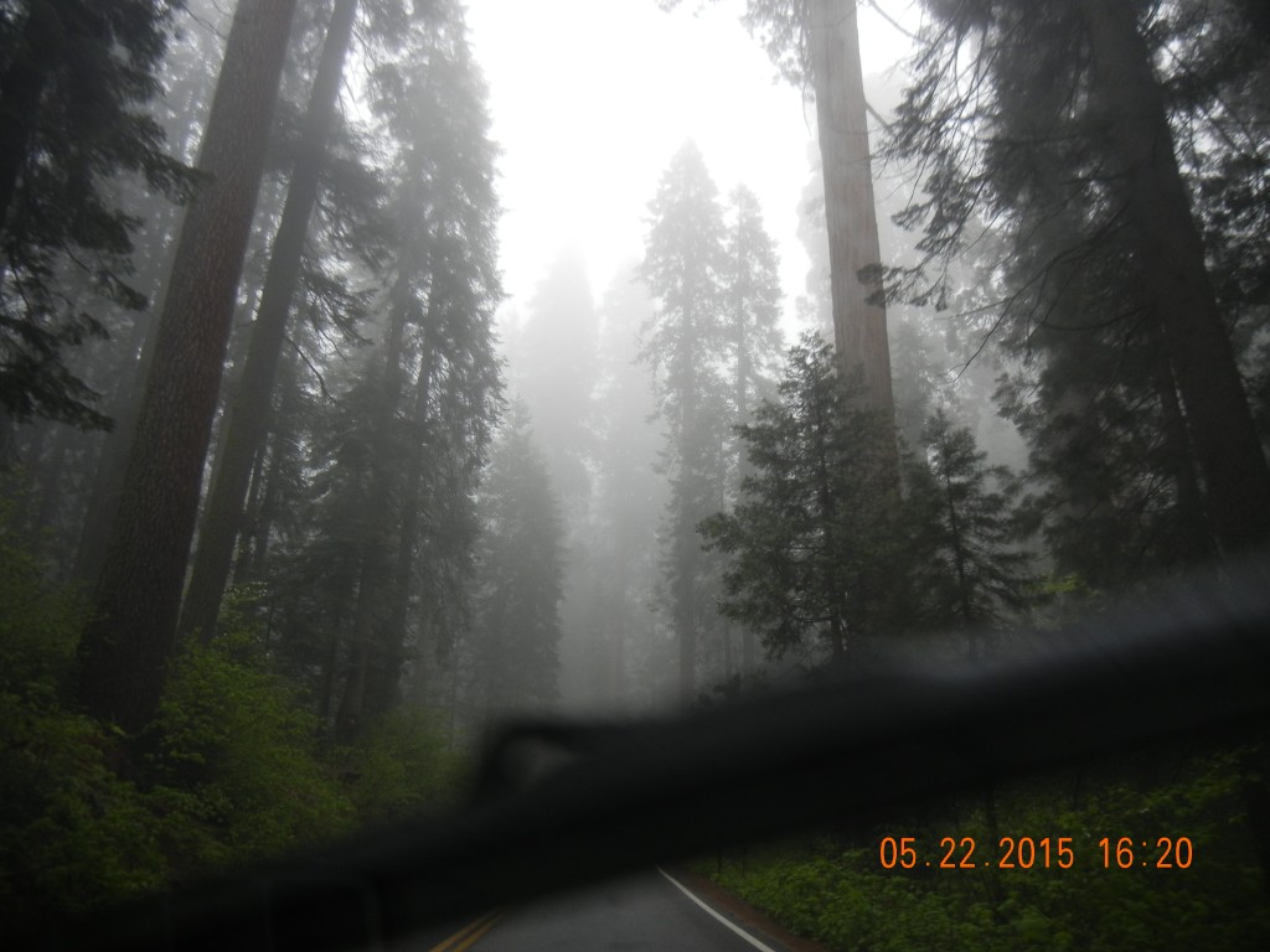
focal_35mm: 30
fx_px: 1101
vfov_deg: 46.8
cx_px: 635
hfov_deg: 60.0
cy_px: 476
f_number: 3.5
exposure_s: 1/150
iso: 160
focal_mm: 5.4
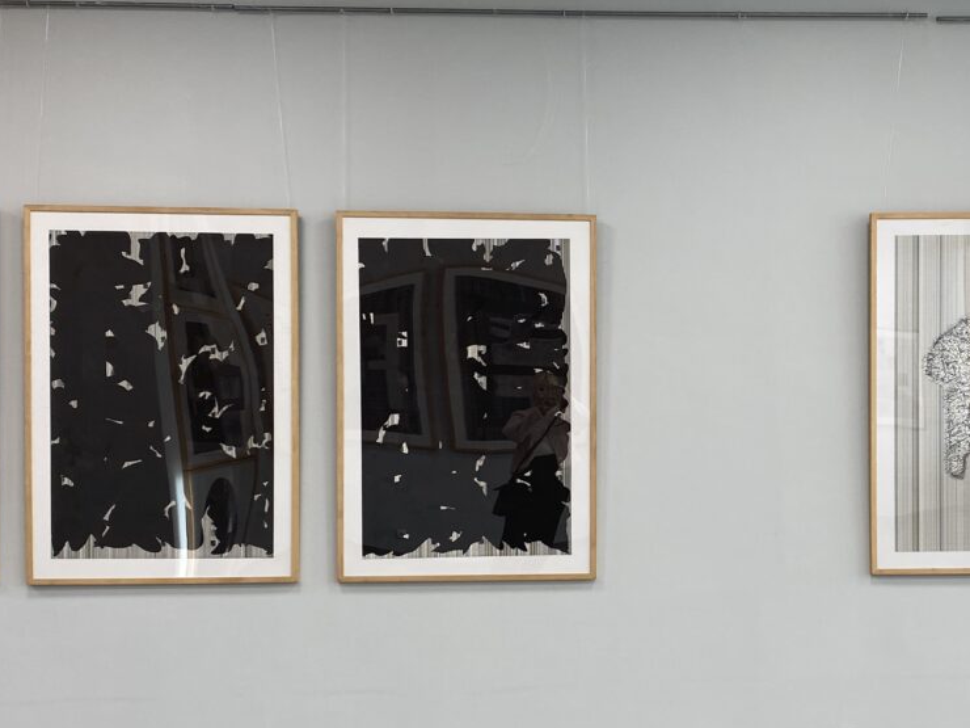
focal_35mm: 54
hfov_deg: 35.3
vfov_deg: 27.0
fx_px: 1513
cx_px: 617
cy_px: 417
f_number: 1.8
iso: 50
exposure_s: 1/100
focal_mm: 4.25
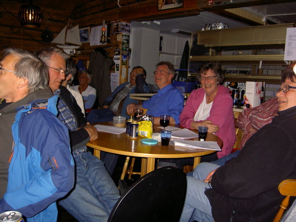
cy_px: 111
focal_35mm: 34
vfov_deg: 41.8
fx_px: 291
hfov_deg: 54.0
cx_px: 148
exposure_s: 1/60
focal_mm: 5.6
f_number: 2.8
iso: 100
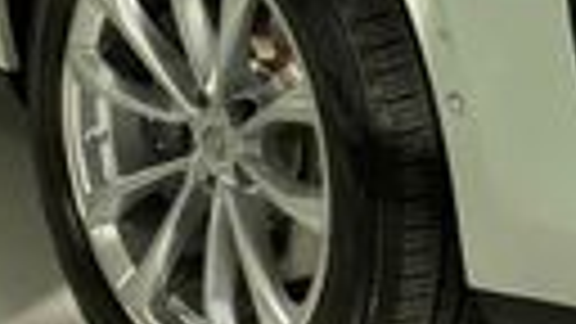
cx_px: 441
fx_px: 2322
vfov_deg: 7.7
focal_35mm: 152
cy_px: -270
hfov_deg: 14.1
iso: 20
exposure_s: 1/501
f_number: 1.8
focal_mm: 3.99
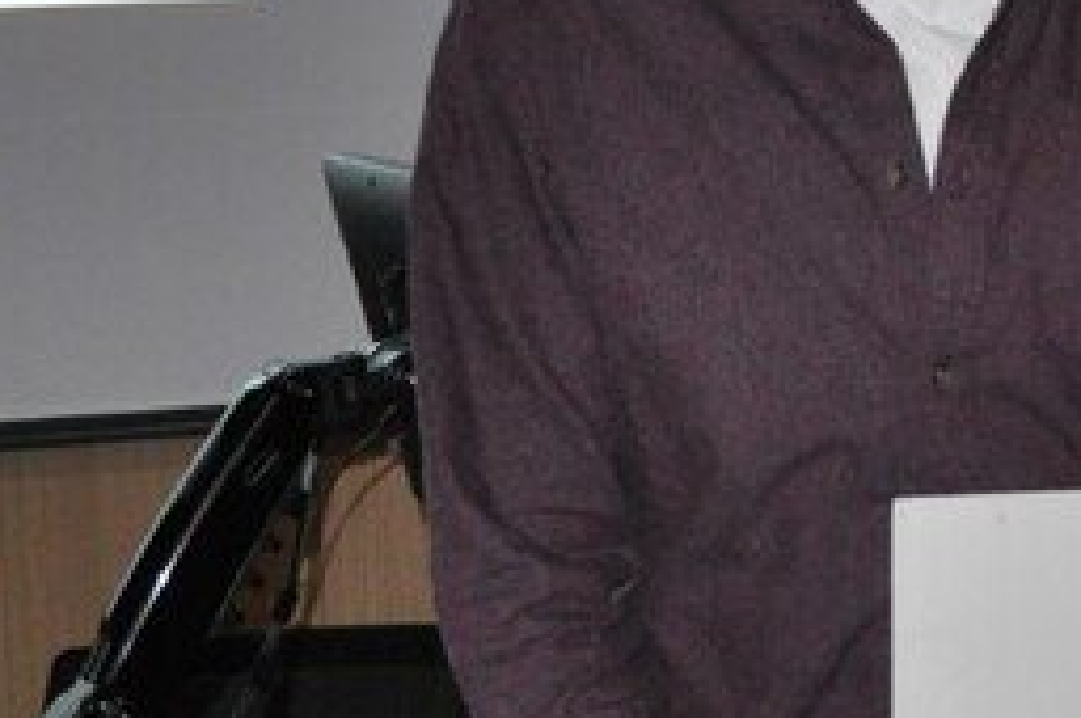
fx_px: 3329
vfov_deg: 12.1
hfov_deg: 16.3
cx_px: 1761
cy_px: -61
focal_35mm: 111
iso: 800
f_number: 3.5
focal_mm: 18
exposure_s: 1/60
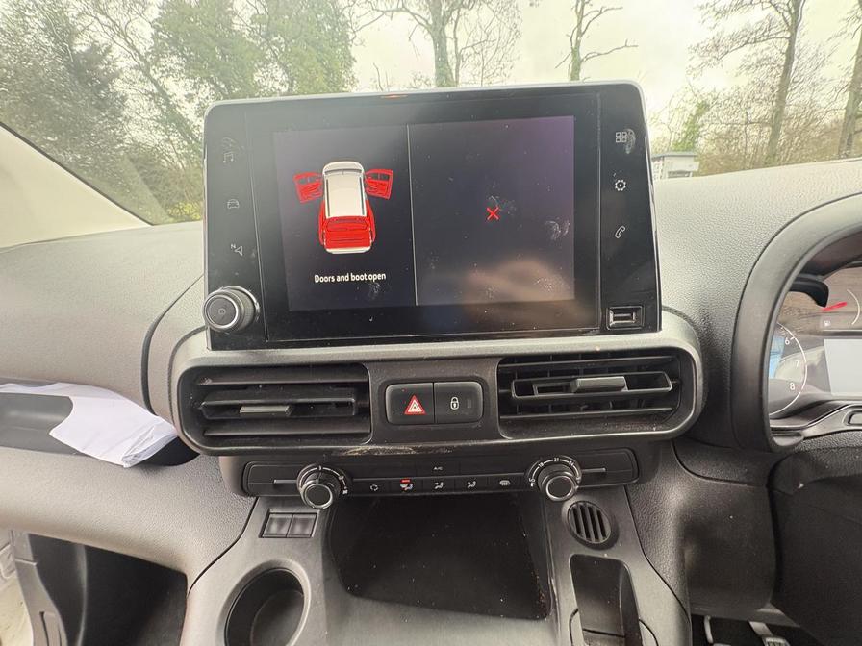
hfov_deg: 102.1
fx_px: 349
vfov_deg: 85.7
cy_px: 323
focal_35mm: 14
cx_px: 431
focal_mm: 2.22
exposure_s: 1/60
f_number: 2.2
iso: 400
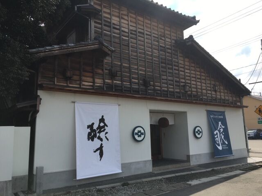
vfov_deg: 48.2
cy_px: 98
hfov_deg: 61.7
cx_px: 131
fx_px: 219
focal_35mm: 29
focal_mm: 4.15
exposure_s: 1/1789
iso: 25
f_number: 2.2
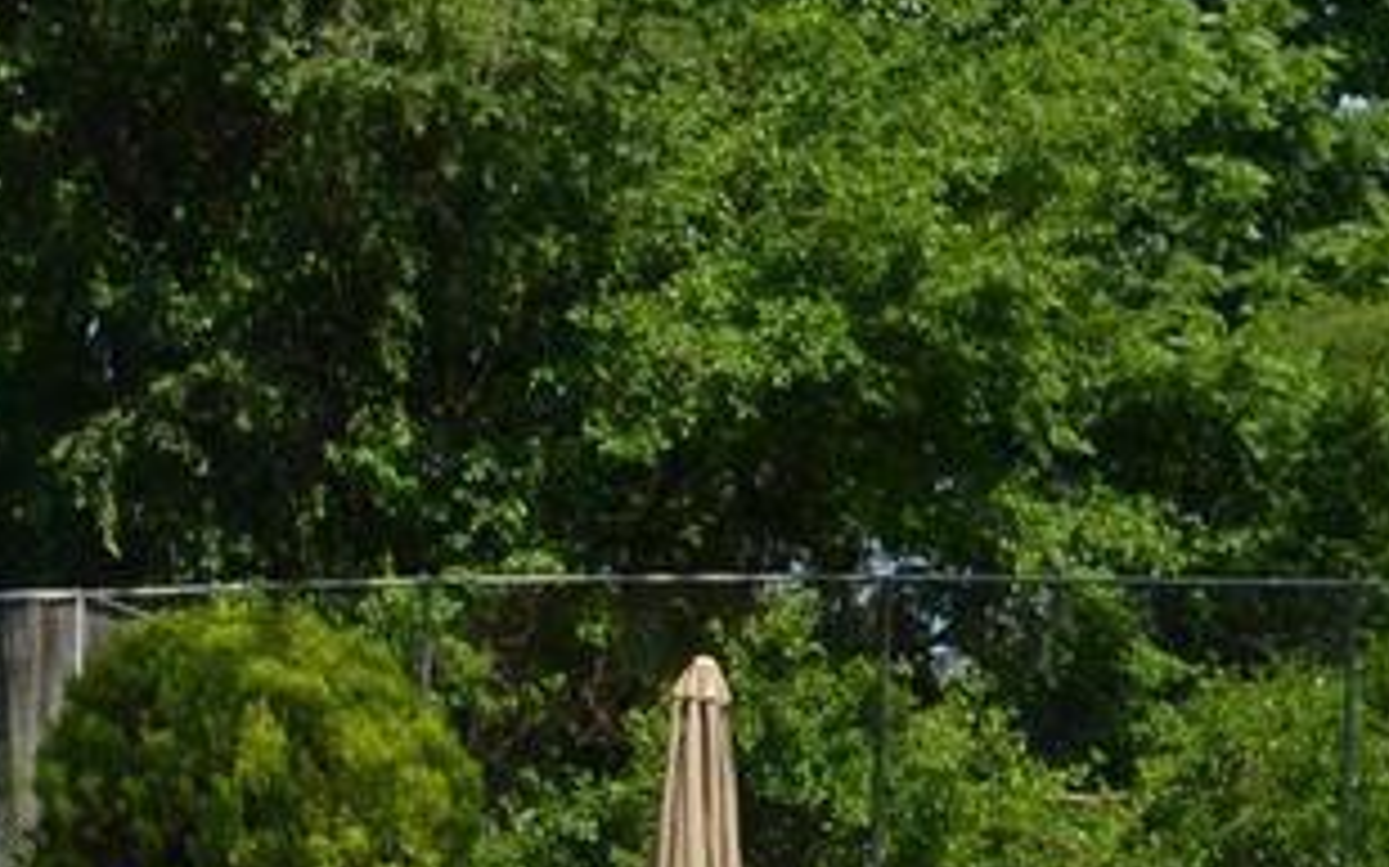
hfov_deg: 11.1
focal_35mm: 185
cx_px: -324
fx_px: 7002
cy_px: 1065
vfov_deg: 7.0
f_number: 9
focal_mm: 26
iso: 100
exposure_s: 1/200
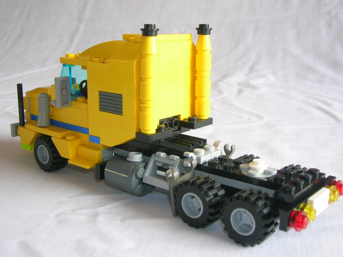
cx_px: 168
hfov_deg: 43.9
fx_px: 426
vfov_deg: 33.6
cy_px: 130
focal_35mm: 43
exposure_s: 1/11.5
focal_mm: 7
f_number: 3.1
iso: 50
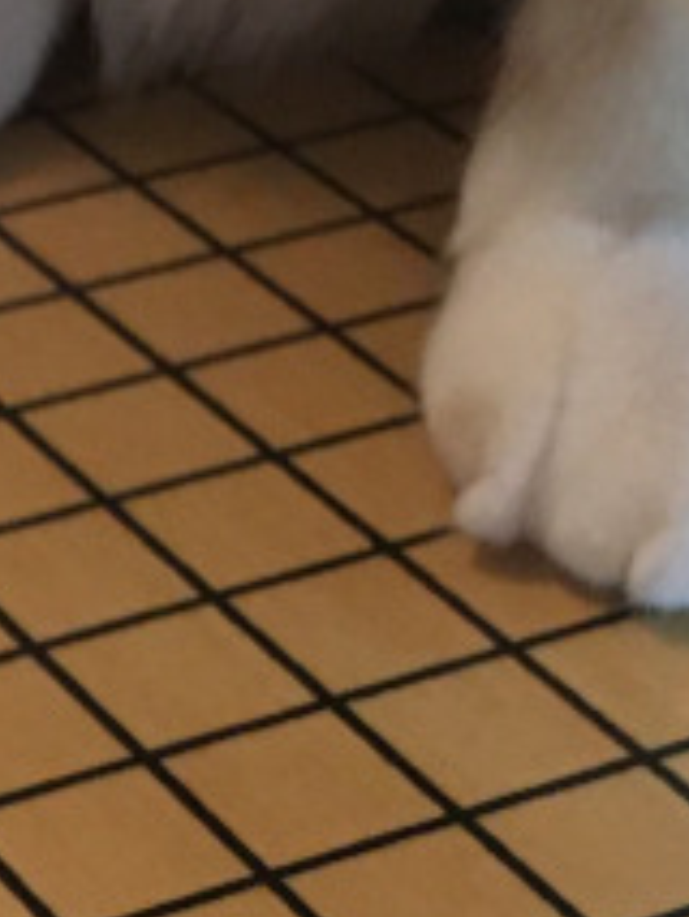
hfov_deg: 10.7
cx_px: -142
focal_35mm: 136
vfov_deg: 14.2
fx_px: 3606
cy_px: 1025
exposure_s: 1/30
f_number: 2.2
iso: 200
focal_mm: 4.15
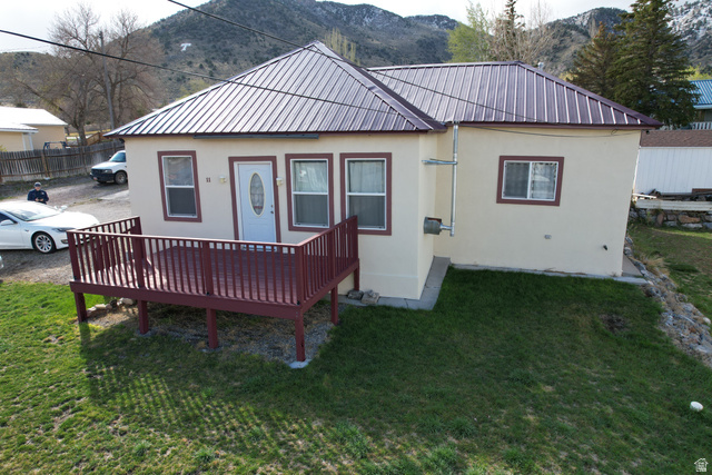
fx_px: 435
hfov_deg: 78.6
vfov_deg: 57.3
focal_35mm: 22
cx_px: 356
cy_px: 238
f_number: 2.8
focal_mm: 8.38
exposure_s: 1/640
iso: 110
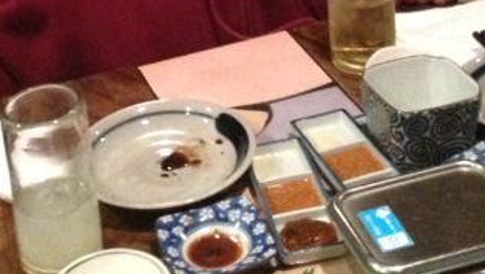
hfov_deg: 20.7
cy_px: -193
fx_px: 1325
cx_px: 199
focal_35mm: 103
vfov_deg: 11.1
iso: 800
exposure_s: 1/15
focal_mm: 4.12
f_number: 2.4
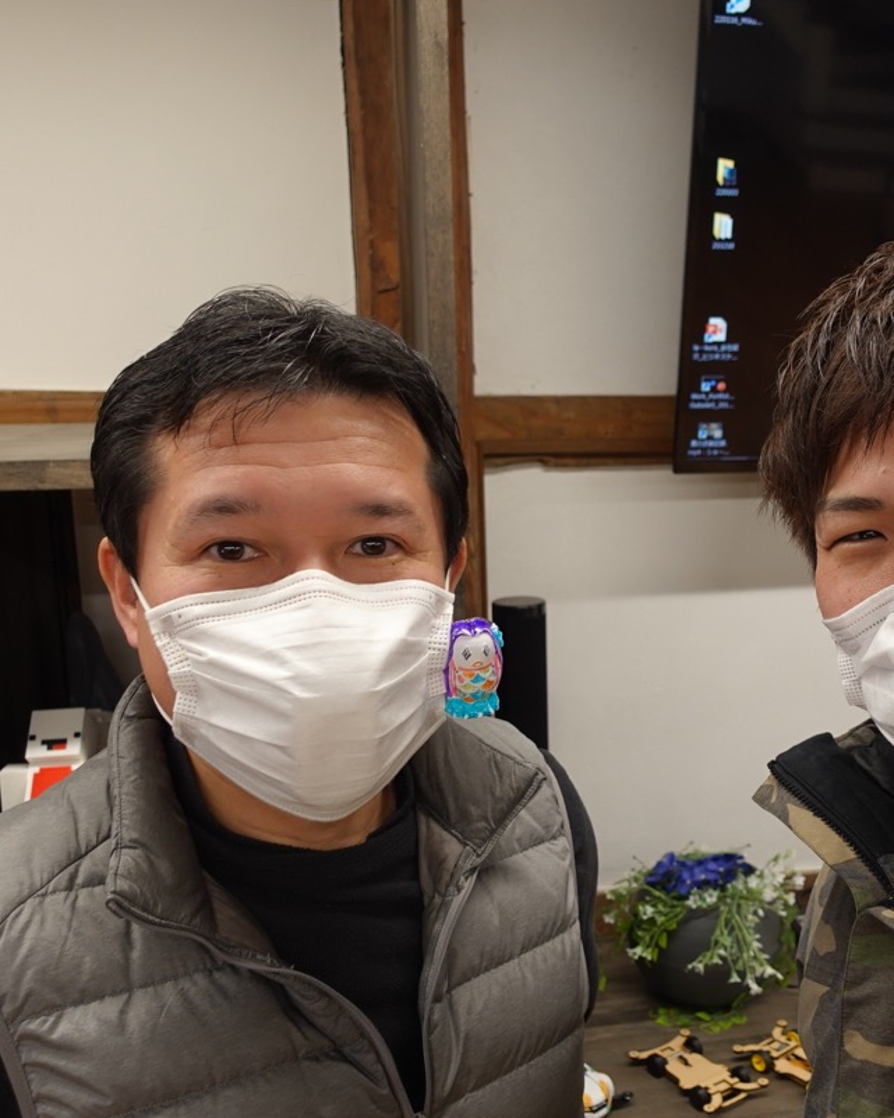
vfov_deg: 50.2
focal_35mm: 36
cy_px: 592
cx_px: 649
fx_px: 1190
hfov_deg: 40.2
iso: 250
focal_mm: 9.4
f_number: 2.8
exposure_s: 1/80
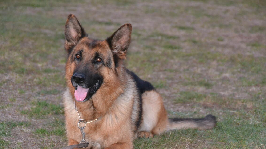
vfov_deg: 7.9
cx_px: 133
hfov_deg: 13.9
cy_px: 88
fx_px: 1090
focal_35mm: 155
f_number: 5.3
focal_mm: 95
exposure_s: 1/60
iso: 3200
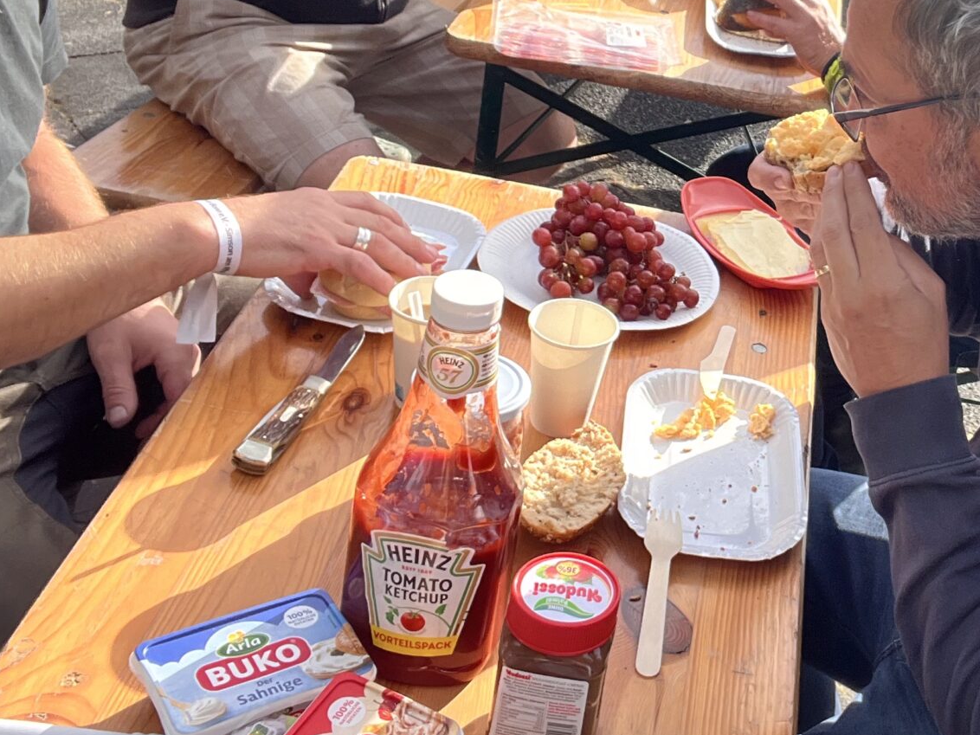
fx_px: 1472
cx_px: 841
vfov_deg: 27.3
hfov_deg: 35.1
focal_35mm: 52
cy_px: 111
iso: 32
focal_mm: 2.71
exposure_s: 1/259
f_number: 2.2
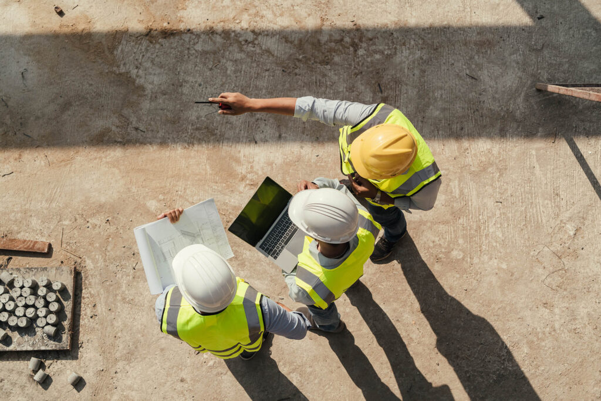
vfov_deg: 30.5
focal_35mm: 44
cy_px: 200
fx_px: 735
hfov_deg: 44.5
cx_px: 300
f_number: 4
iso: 200
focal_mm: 44
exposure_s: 1/2000
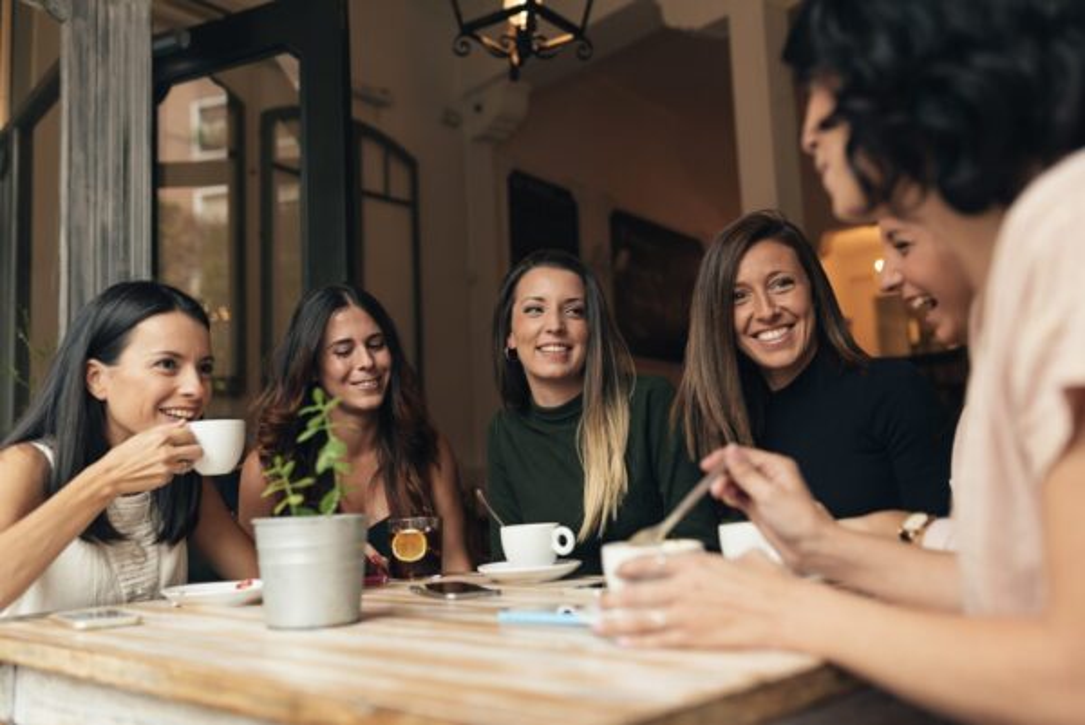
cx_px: 542
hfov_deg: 54.4
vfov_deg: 37.9
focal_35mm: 35
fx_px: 1056
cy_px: 362
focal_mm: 35
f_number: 2.5
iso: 250
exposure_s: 1/100
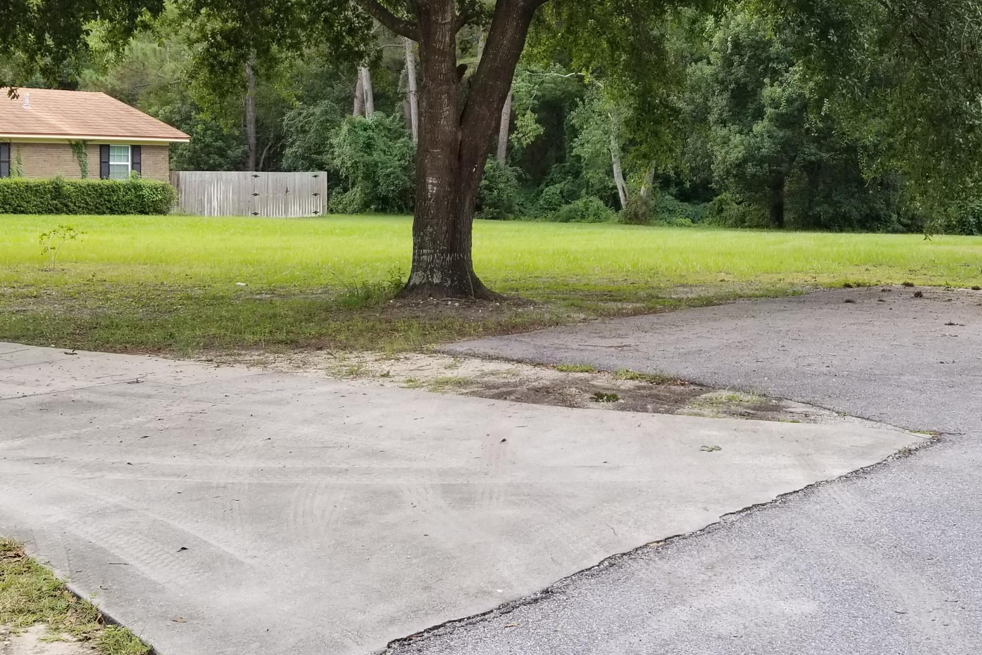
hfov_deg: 40.1
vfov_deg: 27.4
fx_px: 1337
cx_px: 614
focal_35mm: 49
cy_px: 225
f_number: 1.7
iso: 50
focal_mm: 4.25
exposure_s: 1/203
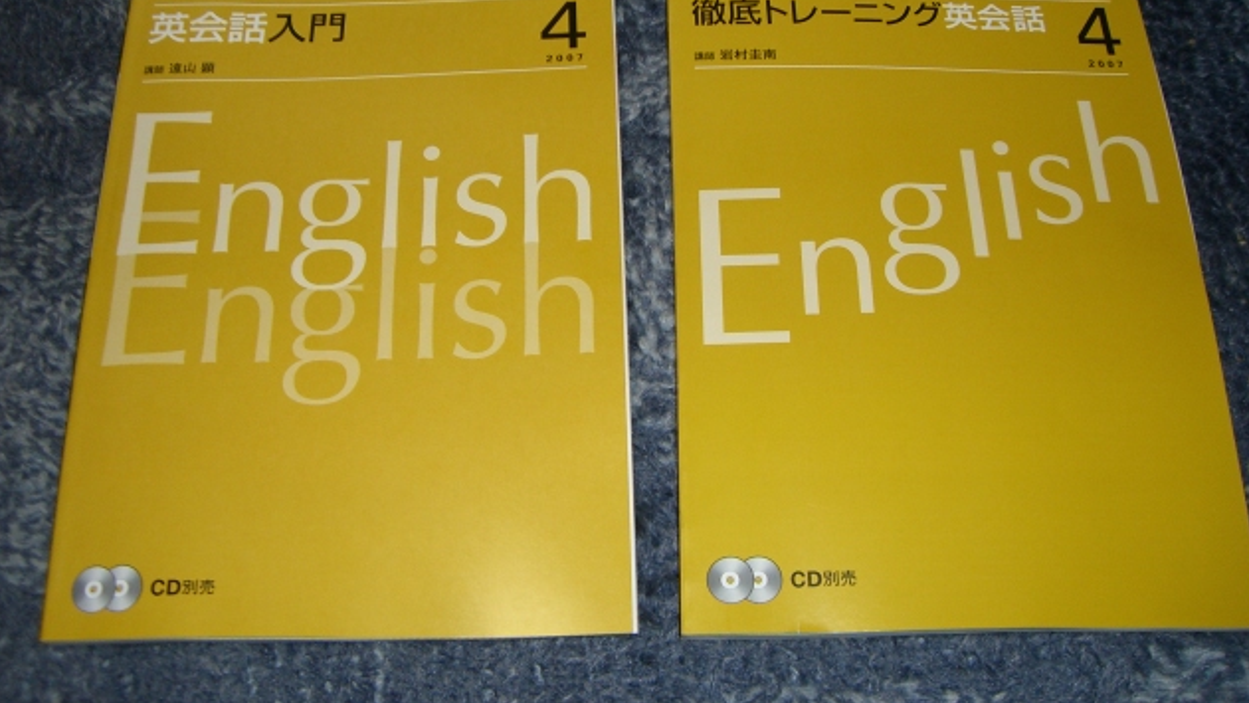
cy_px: 259
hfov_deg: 48.4
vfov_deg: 28.2
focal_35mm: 42
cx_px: 631
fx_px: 1391
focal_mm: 6.2
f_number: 2.7
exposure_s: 1/60
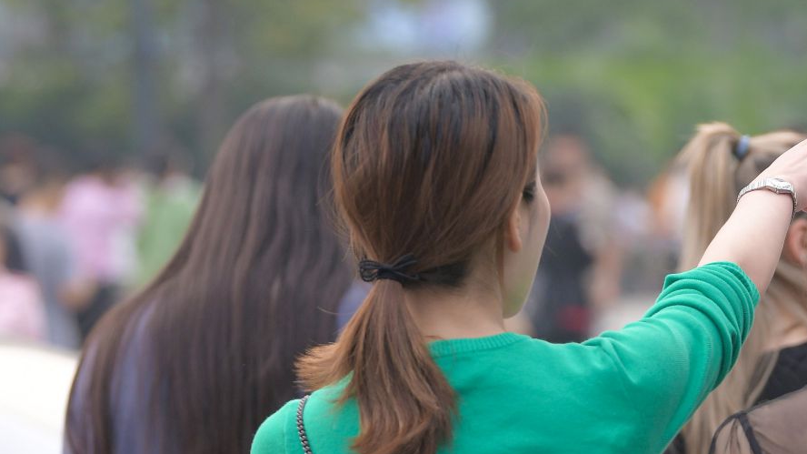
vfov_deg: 2.8
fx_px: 9285
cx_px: 635
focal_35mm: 434
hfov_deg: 5.0
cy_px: 883
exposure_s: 1/500
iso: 320
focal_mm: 135
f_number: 4
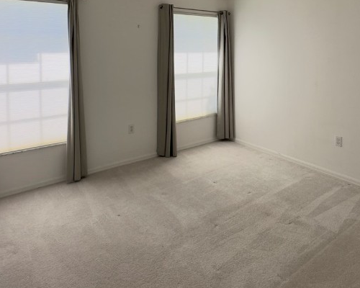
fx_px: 298
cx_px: 205
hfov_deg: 61.9
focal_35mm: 28
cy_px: 62
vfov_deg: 48.9
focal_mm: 2.22
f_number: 2.2
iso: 40
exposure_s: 1/290
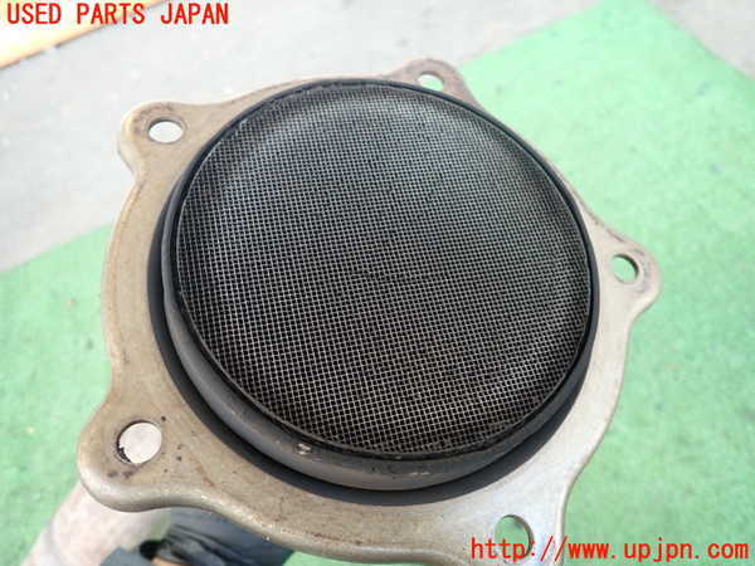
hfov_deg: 69.4
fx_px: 545
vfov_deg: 54.9
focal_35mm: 25
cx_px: 378
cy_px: 283
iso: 200
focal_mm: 4.5
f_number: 2
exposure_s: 1/50
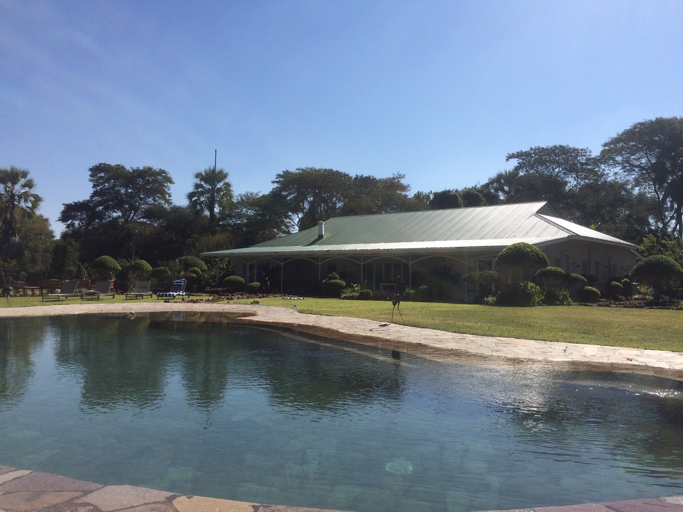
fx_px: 572
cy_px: 256
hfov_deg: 61.7
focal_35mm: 29
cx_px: 342
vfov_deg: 48.2
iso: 32
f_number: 2.2
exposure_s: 1/4115
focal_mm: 4.15
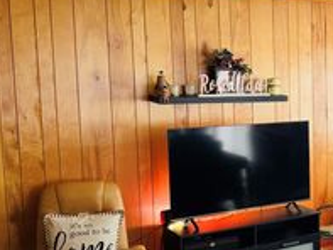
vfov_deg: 24.0
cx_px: 357
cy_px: 136
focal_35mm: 61
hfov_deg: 29.0
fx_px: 587
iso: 50
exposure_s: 1/19
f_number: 1.78
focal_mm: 6.76
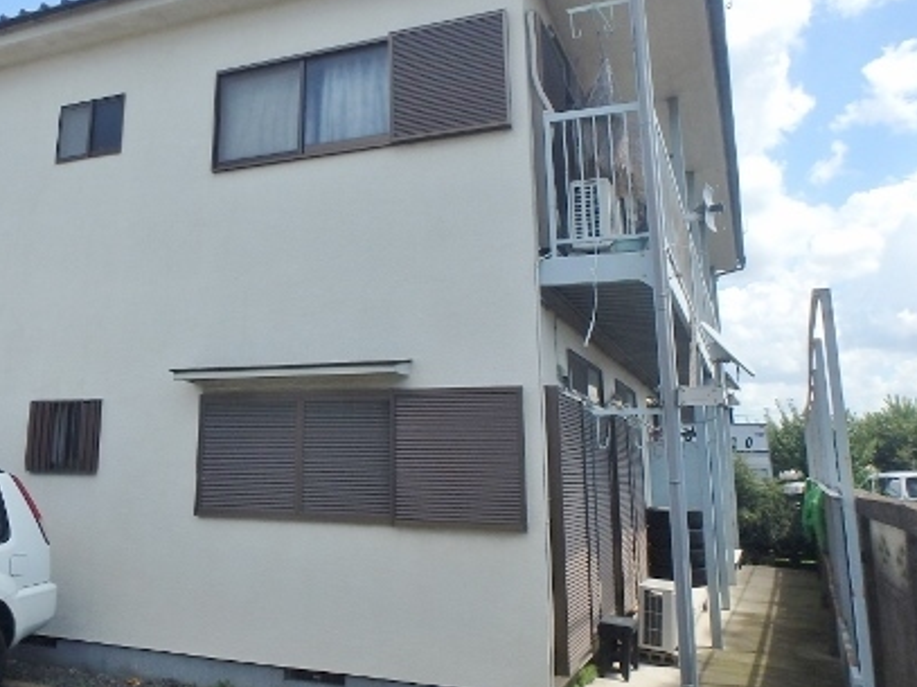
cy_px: 252
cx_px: 302
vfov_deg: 42.6
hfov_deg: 54.2
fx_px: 874
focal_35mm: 33
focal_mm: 3.7
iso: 125
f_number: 3.5
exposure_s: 1/1000
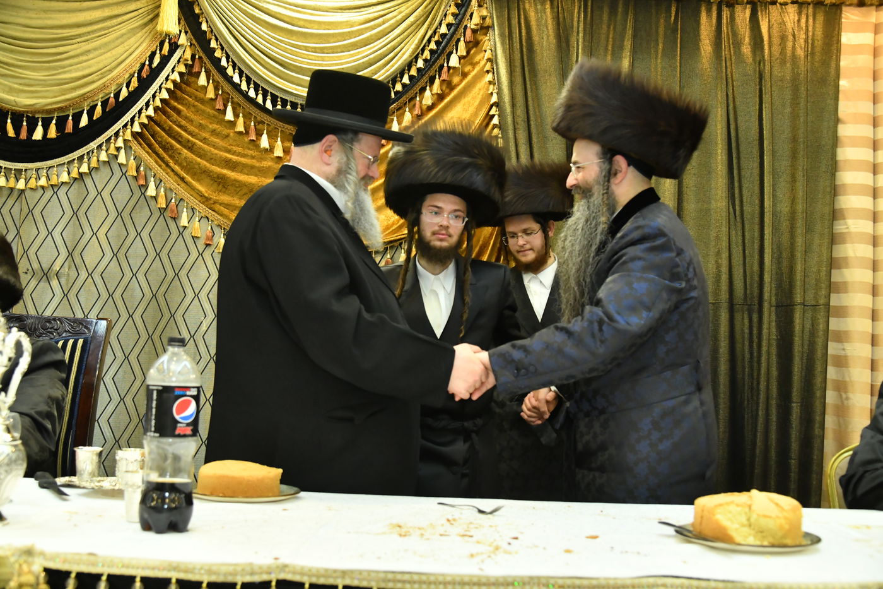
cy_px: 294
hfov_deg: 50.7
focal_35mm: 38
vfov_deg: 35.0
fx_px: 932
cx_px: 442
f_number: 5
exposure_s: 1/250
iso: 4000
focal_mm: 38
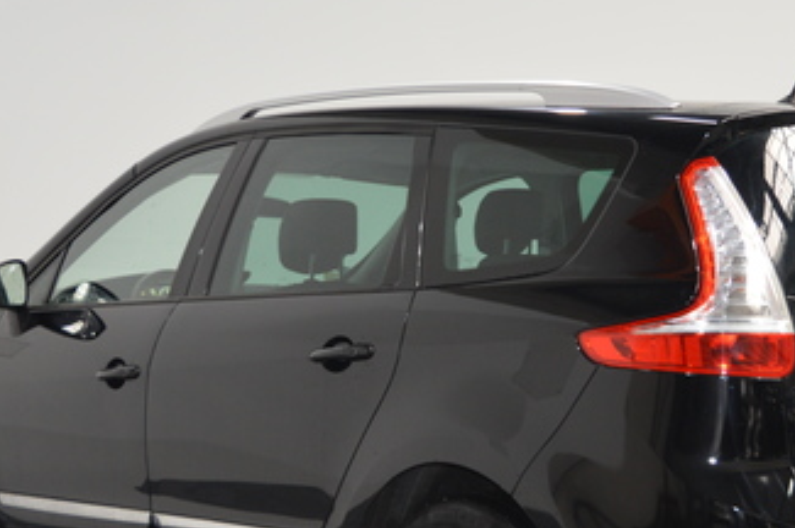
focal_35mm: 71
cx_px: 499
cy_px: 386
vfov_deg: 19.0
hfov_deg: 28.4
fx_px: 1566
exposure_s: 1/60
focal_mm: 24
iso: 450
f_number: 4
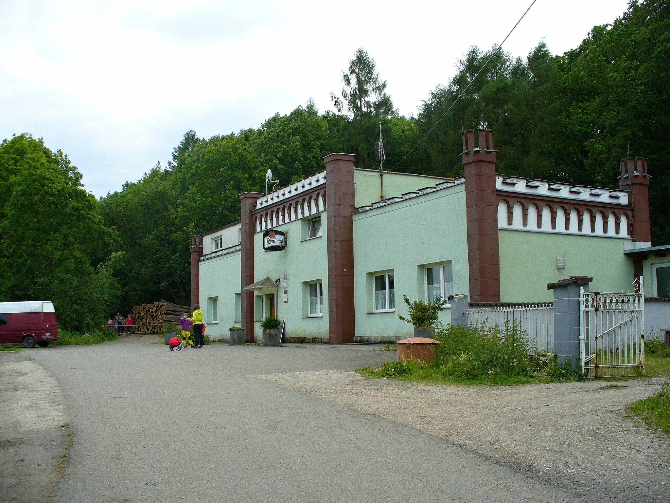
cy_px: 252
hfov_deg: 50.1
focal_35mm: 37
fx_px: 716
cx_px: 335
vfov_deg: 38.7
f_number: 5.6
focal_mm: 6.1
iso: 80
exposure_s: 1/160
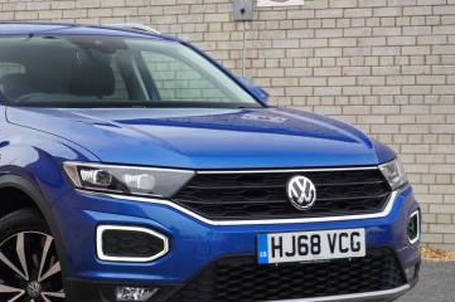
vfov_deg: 13.5
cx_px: 112
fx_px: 1275
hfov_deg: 20.1
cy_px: 175
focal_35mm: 101
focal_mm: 38
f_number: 5.6
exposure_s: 1/160
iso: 250
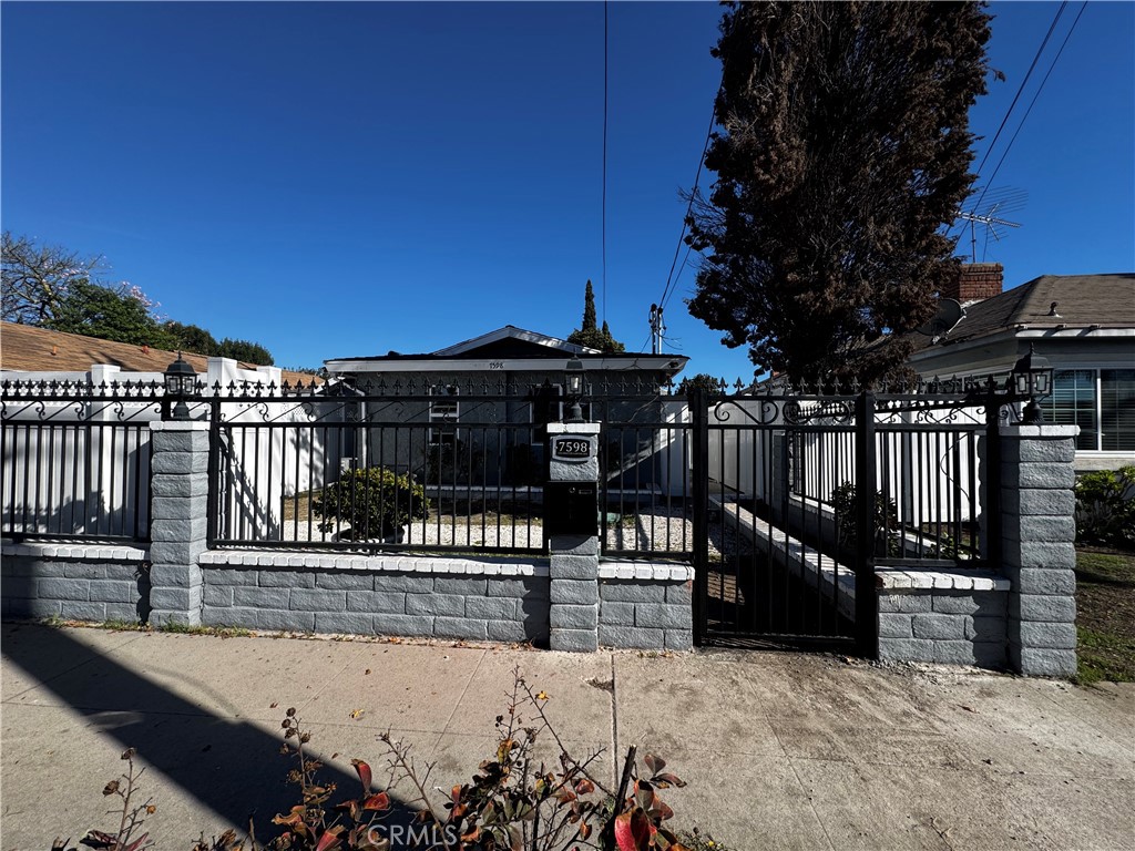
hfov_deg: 102.1
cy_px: 426
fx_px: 459
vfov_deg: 85.7
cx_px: 568
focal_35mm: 14
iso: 50
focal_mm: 2.22
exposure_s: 1/1420
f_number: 2.2
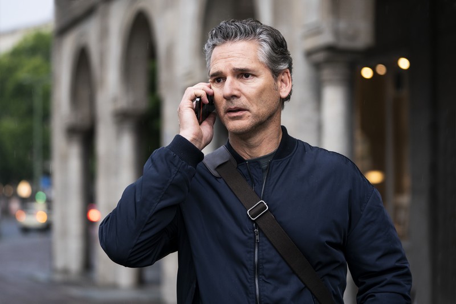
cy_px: 152
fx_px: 950
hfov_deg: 27.0
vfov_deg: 18.2
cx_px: 228
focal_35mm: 75
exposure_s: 1/320
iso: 800
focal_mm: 75
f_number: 2.8
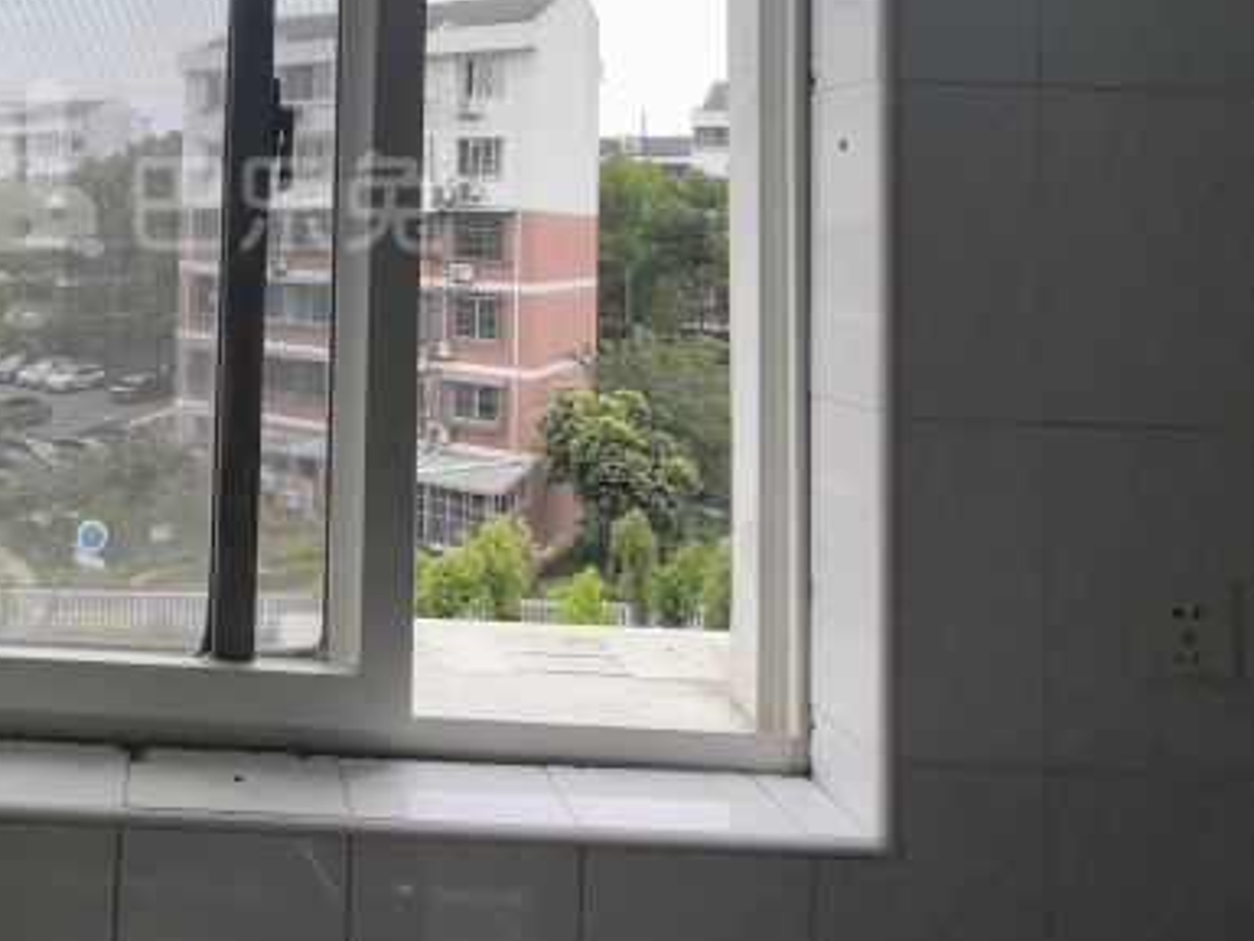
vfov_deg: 48.1
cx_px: 182
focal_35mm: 27
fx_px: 978
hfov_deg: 58.2
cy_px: 169
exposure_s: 1/100
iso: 50
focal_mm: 1.95
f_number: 2.2
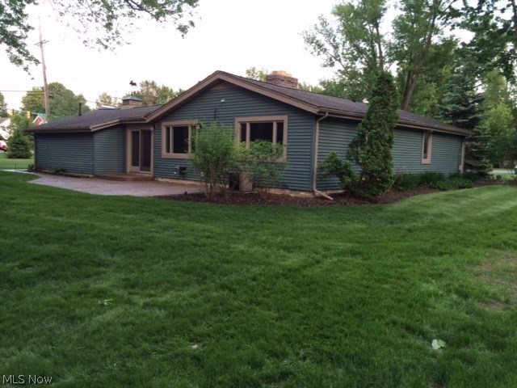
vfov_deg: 48.2
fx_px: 433
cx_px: 258
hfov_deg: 61.7
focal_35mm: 29
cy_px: 194
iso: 32
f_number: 2.2
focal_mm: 4.15
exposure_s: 1/30
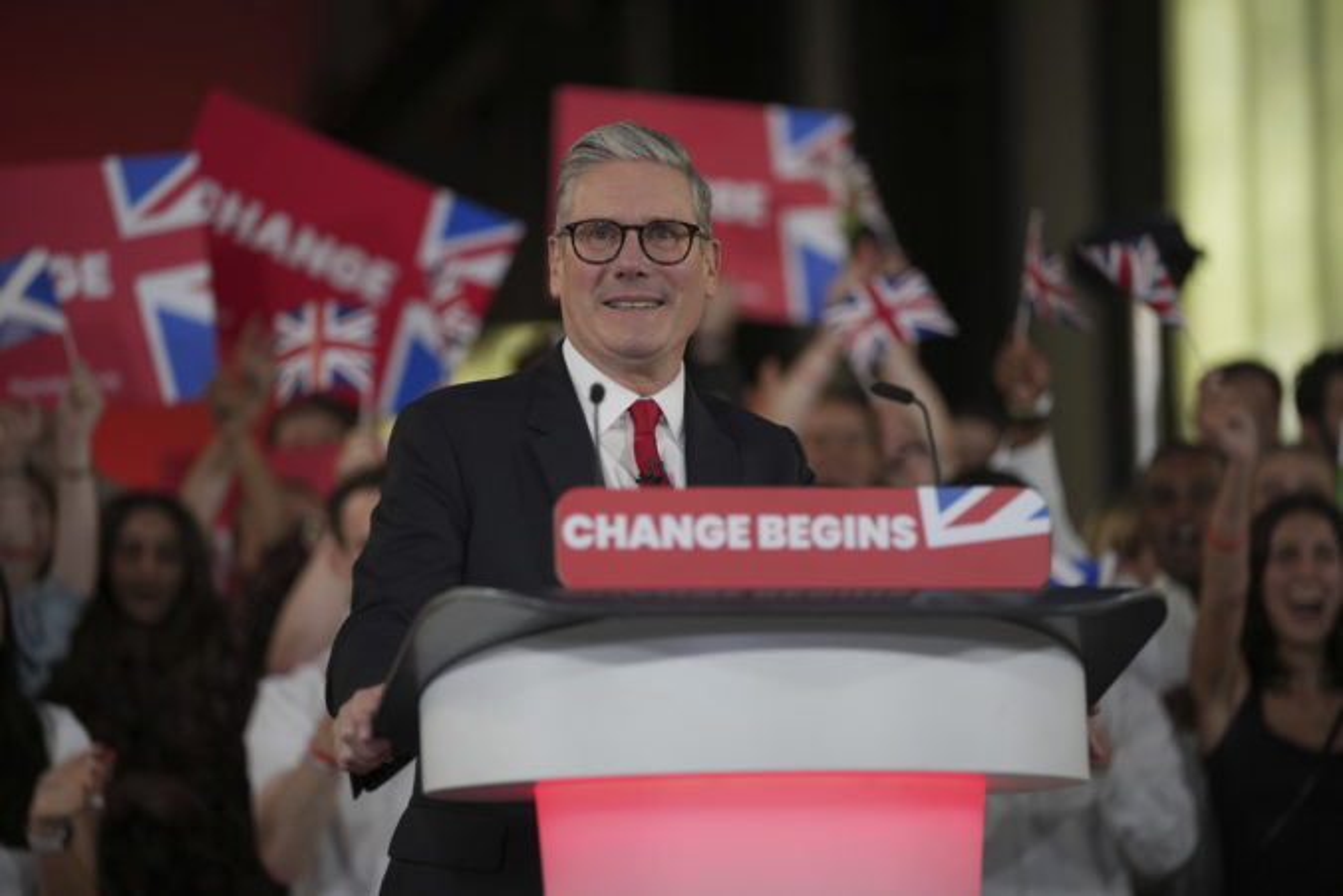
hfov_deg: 12.9
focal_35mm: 159
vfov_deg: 8.6
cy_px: 448
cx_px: 672
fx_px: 5932
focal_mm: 159
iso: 1250
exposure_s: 1/400
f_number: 2.8
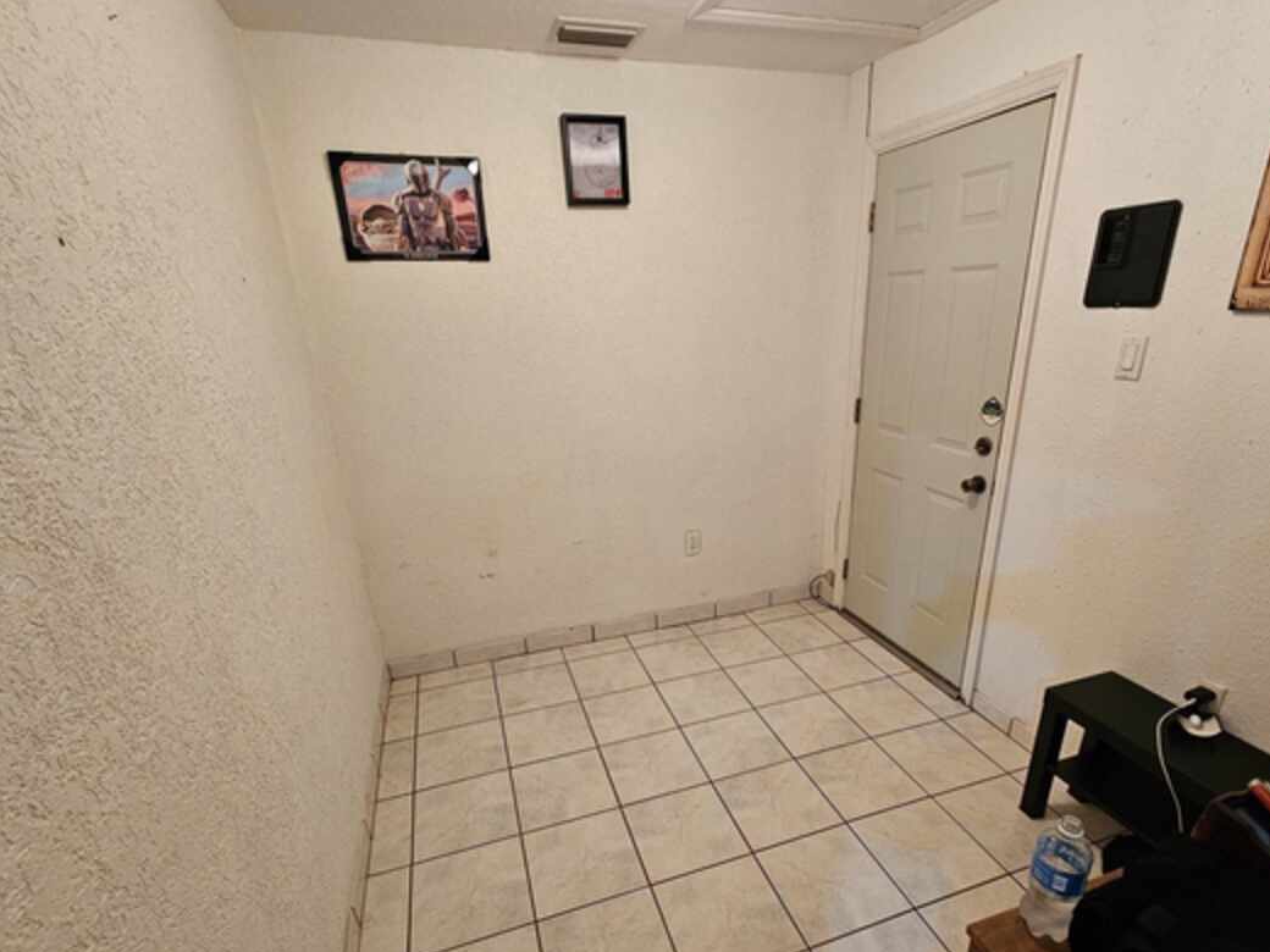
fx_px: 587
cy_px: 557
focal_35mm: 16
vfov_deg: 77.5
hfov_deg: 94.4
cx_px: 663
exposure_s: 1/30
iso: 400
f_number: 2.2
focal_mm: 2.2
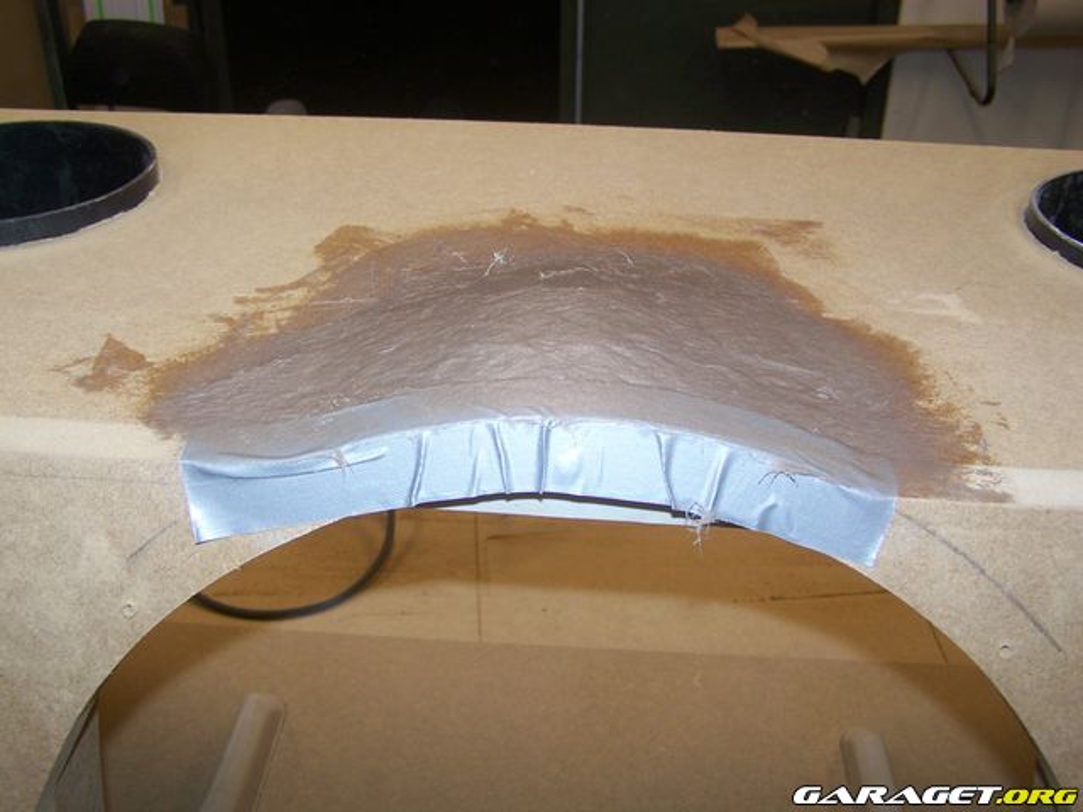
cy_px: 406
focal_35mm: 38
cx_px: 542
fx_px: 1189
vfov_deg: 37.7
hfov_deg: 49.0
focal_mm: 6.3
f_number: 2.8
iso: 80
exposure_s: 1/60
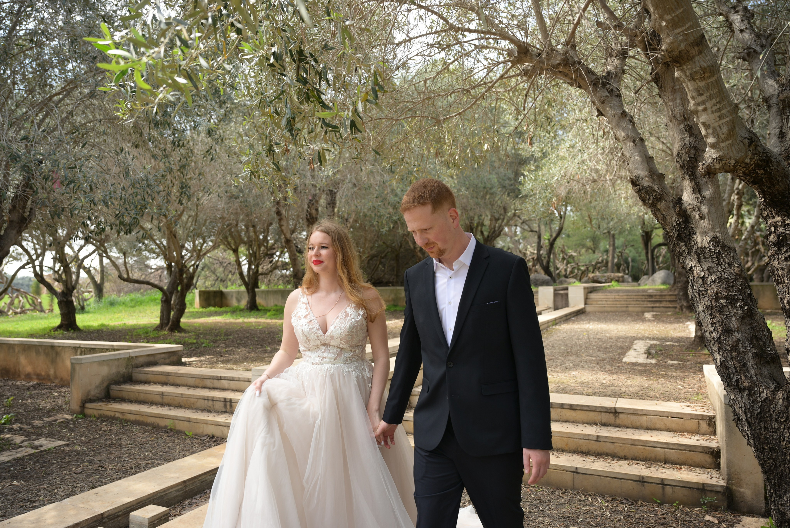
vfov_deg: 49.6
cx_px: 395
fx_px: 571
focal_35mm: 26
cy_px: 264
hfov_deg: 69.4
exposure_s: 1/250
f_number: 3.5
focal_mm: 26
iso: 125
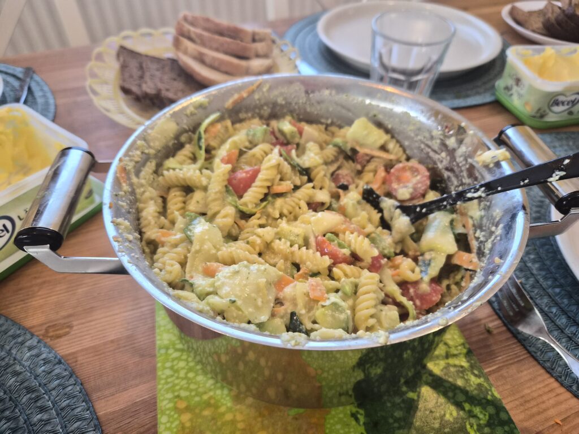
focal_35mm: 23
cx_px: 290
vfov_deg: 58.9
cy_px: 217
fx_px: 385
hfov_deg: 73.9
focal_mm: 5.4
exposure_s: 1/100
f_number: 1.8
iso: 800
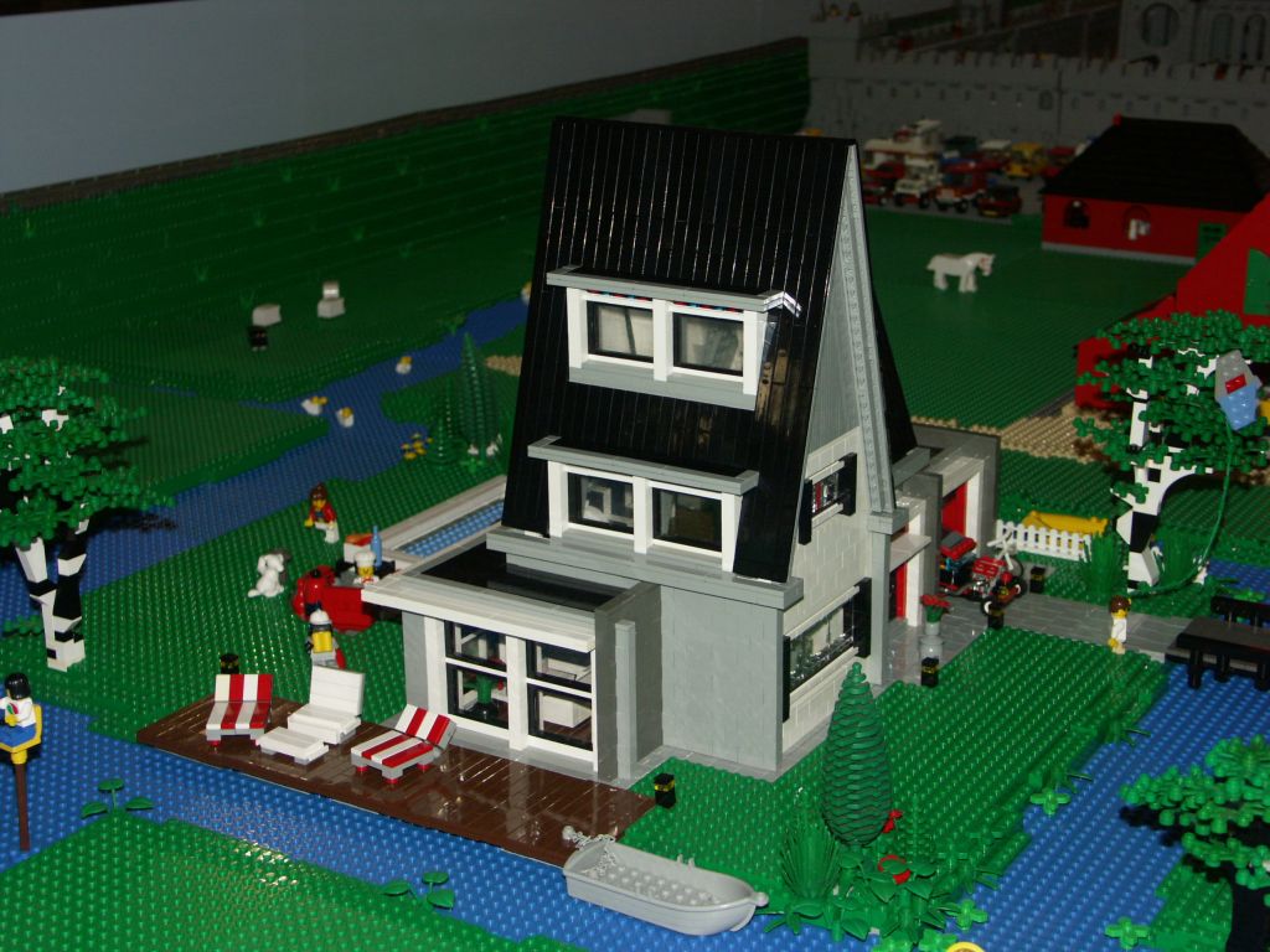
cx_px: 635
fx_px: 2018
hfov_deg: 34.9
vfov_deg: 26.6
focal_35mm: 55
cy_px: 476
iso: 200
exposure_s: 1/50
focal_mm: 14.21
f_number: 3.2
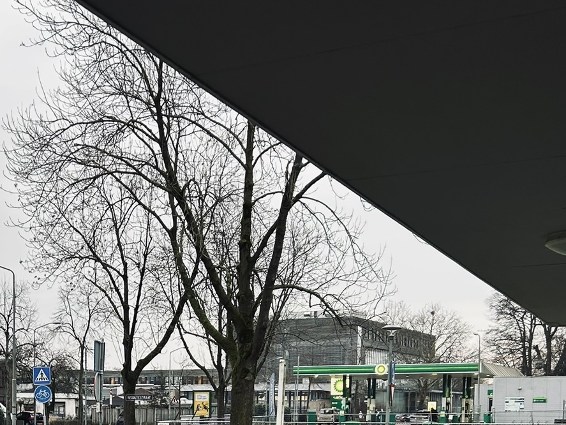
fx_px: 981
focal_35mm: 60
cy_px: 459
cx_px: 103
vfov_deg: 23.1
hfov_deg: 31.2
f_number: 1.5
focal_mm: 5.7
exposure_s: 1/121
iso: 64
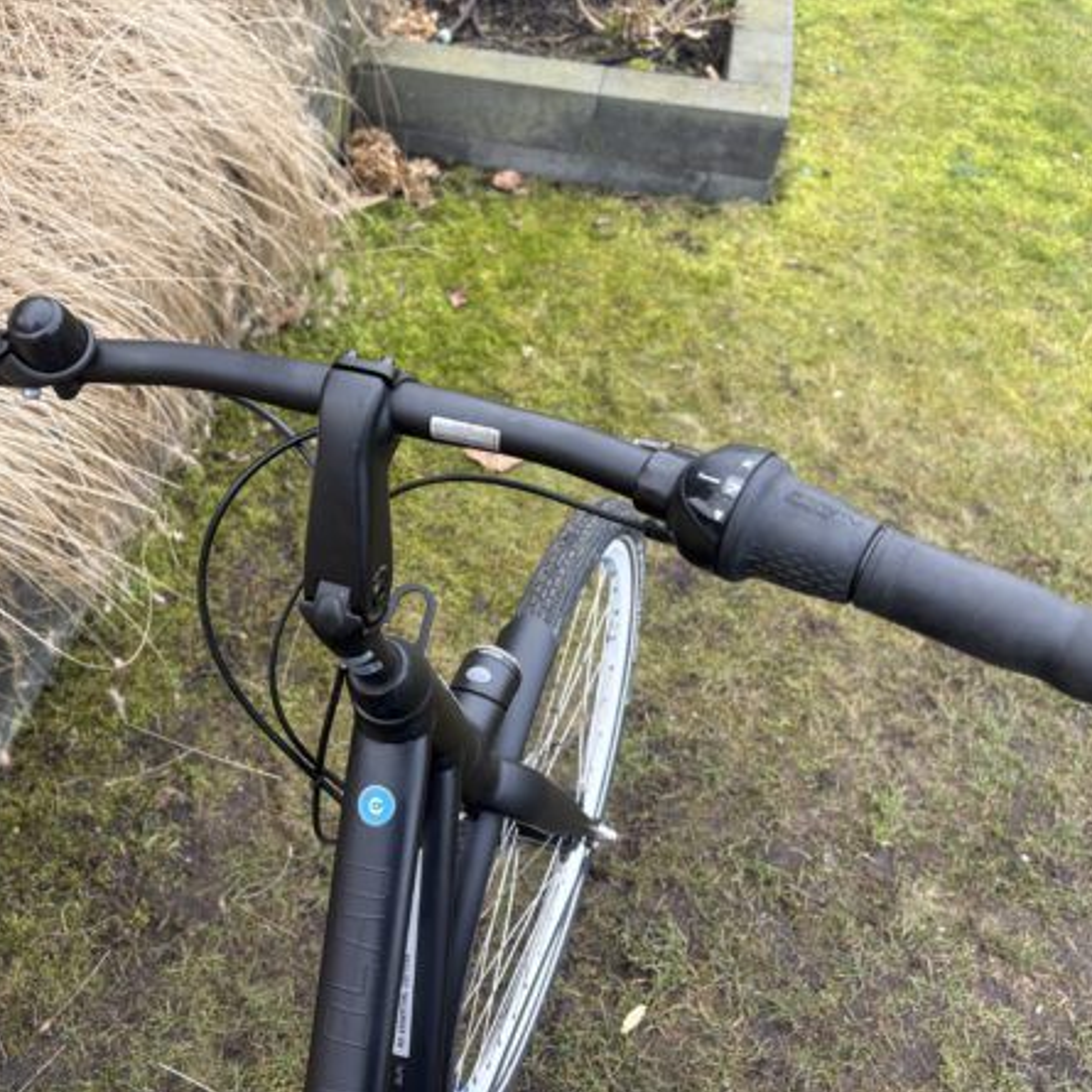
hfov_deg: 52.2
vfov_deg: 52.5
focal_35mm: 31
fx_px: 1106
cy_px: 547
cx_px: 434
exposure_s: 1/220
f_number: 1.6
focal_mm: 5.96
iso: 40
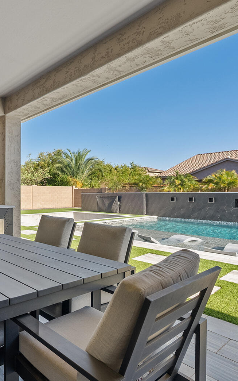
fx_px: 259
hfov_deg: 48.3
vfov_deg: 72.5
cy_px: 191
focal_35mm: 25
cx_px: 75
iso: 100
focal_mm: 16
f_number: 8
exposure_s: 1/15
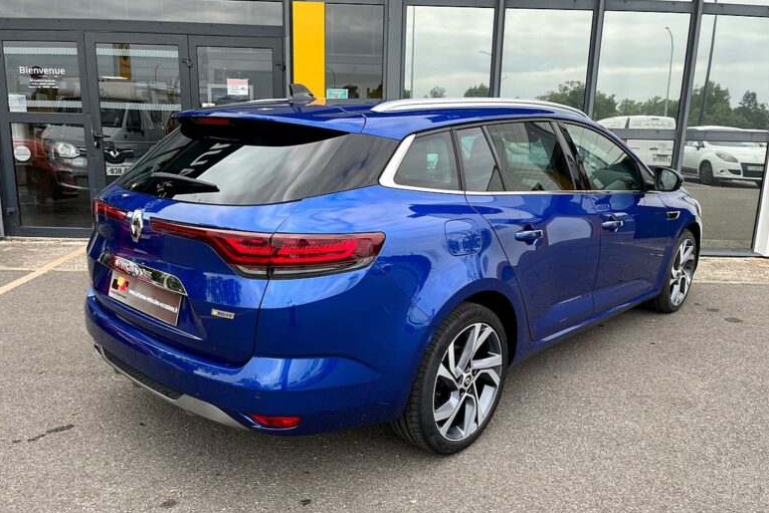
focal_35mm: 28
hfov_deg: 65.5
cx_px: 386
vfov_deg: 46.3
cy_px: 275
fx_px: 598
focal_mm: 5.1
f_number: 1.6
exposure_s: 1/418
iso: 50
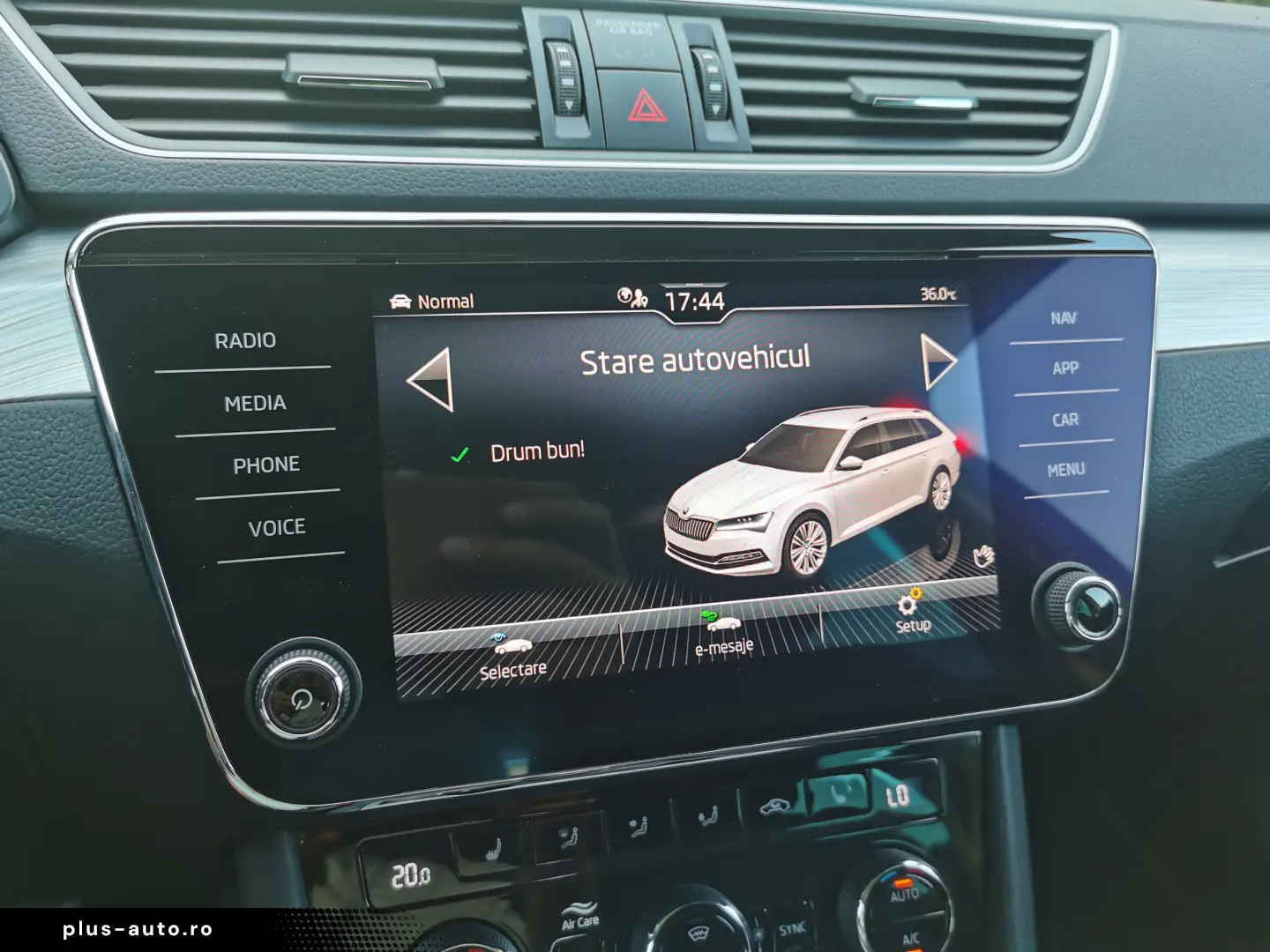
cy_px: 476
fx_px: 991
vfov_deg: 51.4
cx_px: 635
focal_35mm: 27
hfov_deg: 65.3
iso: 100
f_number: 1.6
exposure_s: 1/100
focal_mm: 5.56
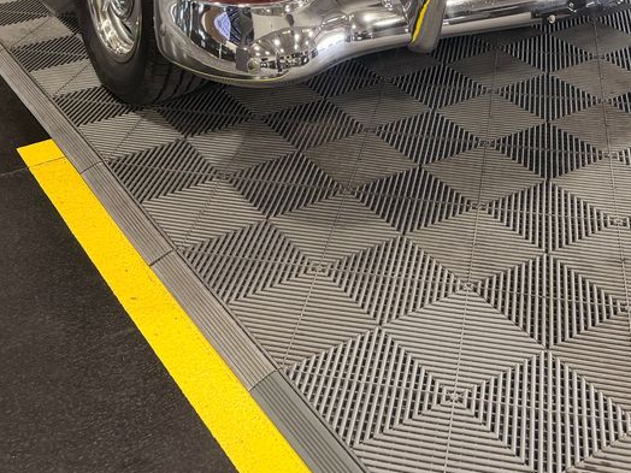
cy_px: -243
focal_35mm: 55
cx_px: 301
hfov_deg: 34.9
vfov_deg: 21.9
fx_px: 1003
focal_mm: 6.76
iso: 200
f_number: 1.78
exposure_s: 1/120
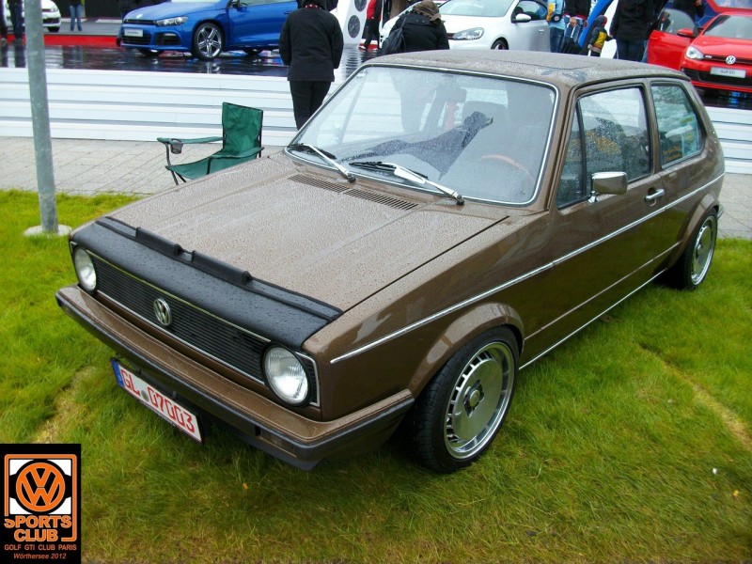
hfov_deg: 54.0
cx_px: 376
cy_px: 282
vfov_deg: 41.8
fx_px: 739
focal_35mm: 34
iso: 80
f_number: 2.9
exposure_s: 1/106
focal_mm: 5.7
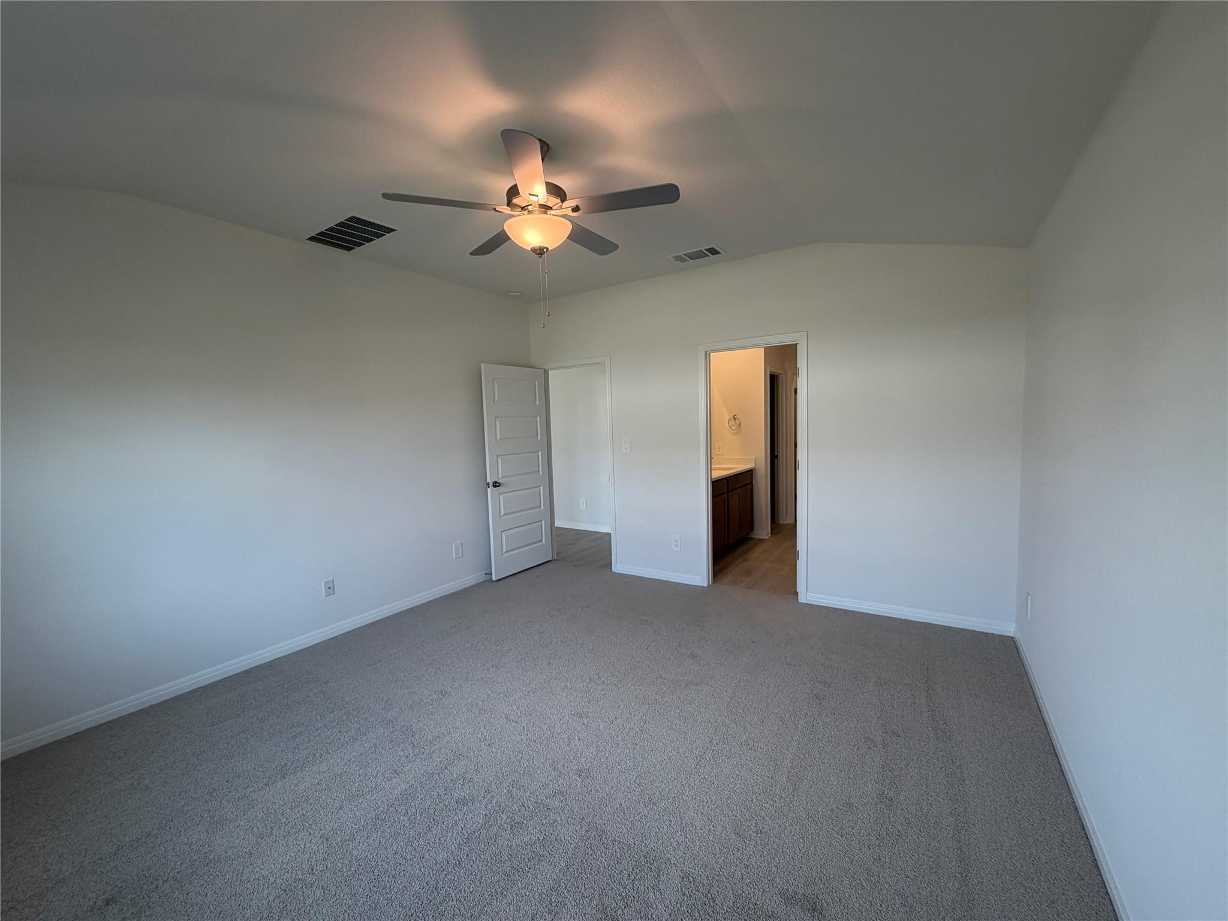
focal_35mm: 14
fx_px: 497
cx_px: 614
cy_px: 460
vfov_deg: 85.7
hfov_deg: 102.1
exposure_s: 1/120
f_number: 2.2
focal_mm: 2.22
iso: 100
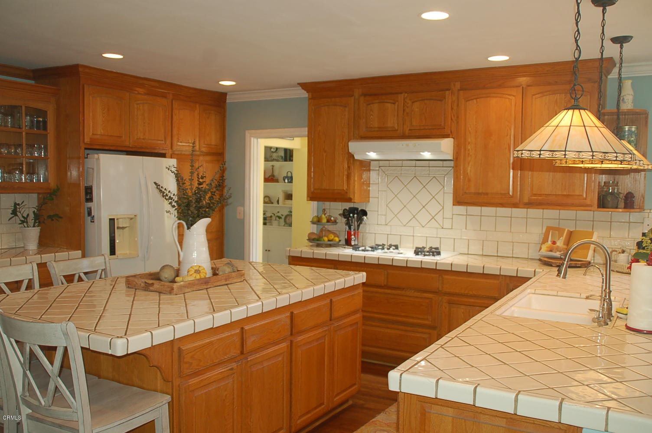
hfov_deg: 57.3
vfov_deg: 39.9
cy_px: 216
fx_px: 597
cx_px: 326
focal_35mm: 33
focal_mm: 22
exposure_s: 1/60
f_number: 3.8
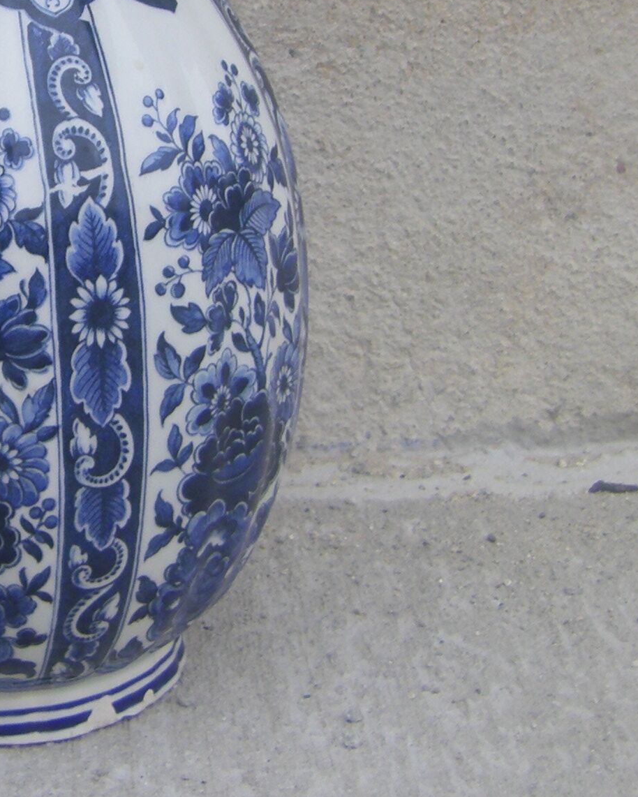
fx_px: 2501
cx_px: 3
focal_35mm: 106
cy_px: 185
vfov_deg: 18.0
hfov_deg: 14.3
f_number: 3.5
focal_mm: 6.3
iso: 64
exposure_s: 1/80
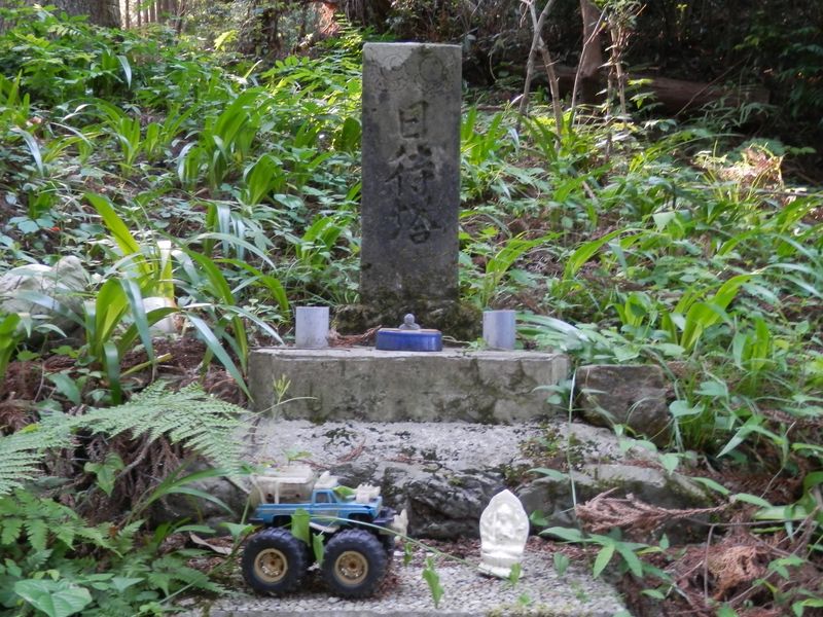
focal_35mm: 40
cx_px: 412
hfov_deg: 46.8
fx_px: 951
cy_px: 308
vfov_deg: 36.0
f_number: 3.7
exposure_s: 1/8
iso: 200
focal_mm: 7.3
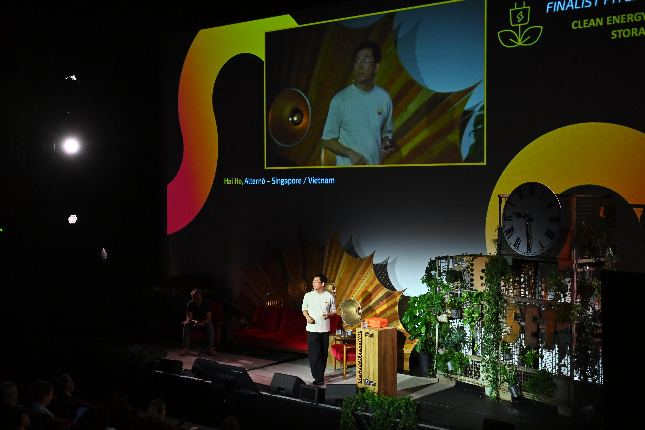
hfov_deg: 44.5
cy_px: 215
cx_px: 322
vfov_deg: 30.5
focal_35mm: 44
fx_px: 788
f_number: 5.6
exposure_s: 1/125
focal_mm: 44
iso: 4000
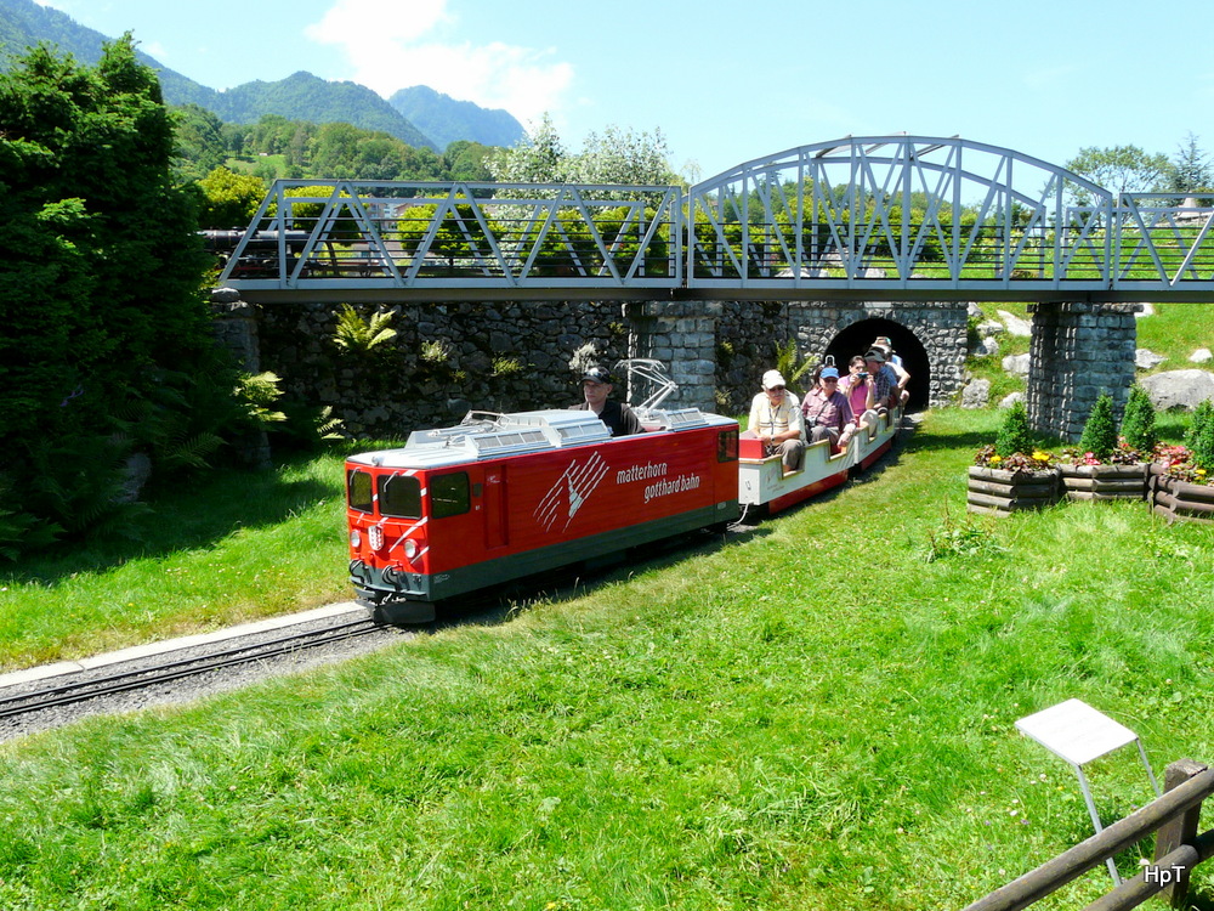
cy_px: 456
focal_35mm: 30
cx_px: 607
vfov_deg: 46.8
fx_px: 1052
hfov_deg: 60.0
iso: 100
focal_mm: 4.9
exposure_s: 1/200
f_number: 5.6
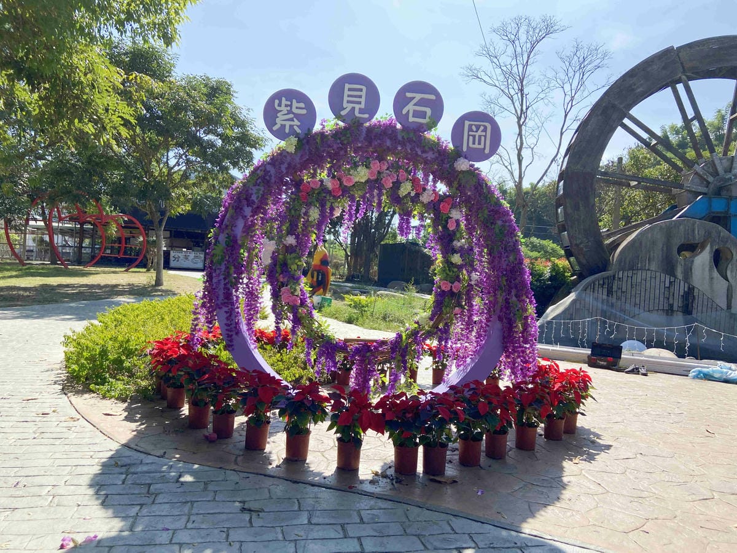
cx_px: 368
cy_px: 276
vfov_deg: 53.1
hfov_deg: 67.3
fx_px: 554
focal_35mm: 26
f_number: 1.8
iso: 32
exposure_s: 1/2315
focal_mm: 4.25
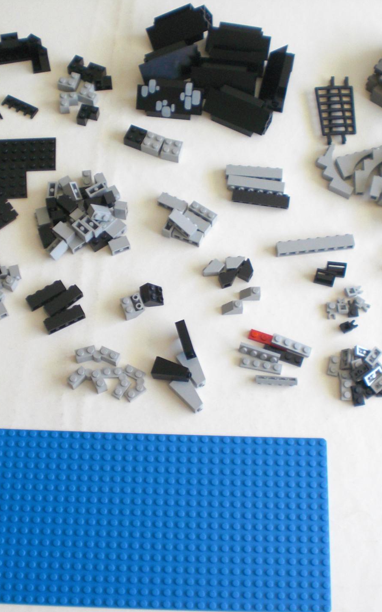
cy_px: 306
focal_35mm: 54
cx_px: 178
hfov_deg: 24.0
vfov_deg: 37.5
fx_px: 899
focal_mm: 6.3
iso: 200
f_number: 3.1
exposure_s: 1/80
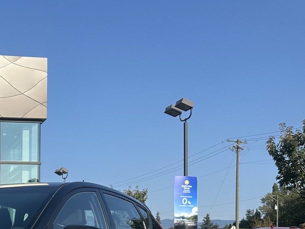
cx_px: -22
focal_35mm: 54
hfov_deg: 31.8
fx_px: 476
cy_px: 247
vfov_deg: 25.3
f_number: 1.78
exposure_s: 1/3472
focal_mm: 6.86
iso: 80
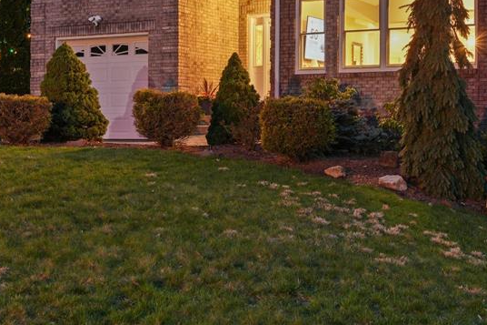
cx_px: 292
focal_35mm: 65
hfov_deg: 30.9
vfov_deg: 20.5
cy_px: 38
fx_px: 879
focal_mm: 22.7
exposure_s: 6
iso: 800
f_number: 8
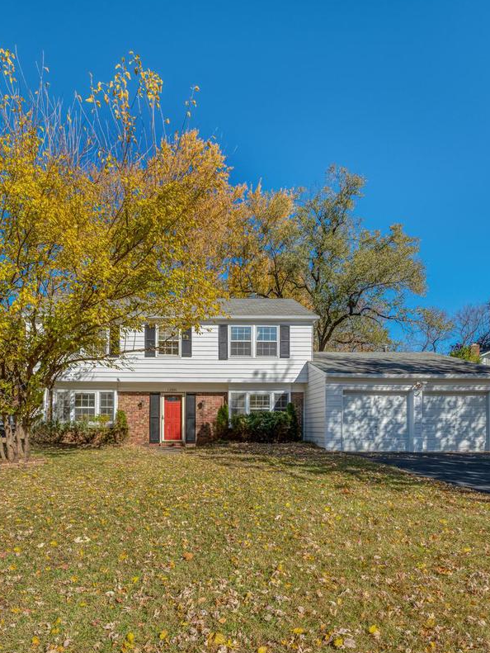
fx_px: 396
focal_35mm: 21
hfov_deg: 62.9
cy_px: 421
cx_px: 196
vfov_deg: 77.1
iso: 400
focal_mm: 16
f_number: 8
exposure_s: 1/320
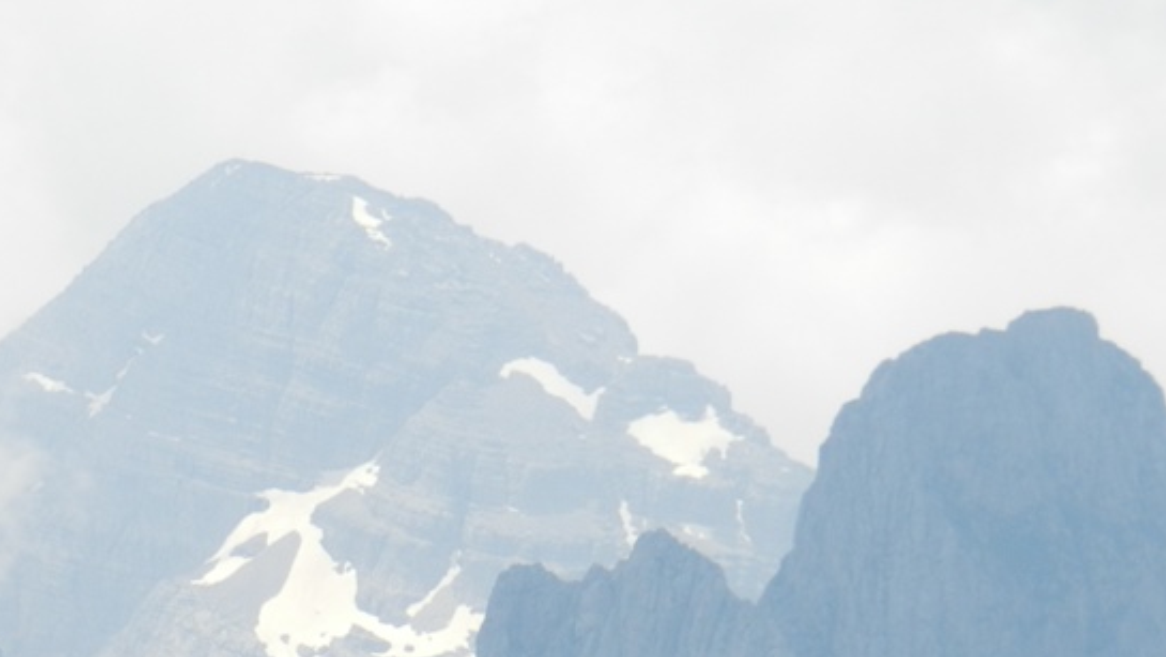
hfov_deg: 4.0
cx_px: 398
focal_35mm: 538
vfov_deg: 2.3
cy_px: 529
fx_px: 16639
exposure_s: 1/800
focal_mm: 46.7
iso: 160
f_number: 5.2
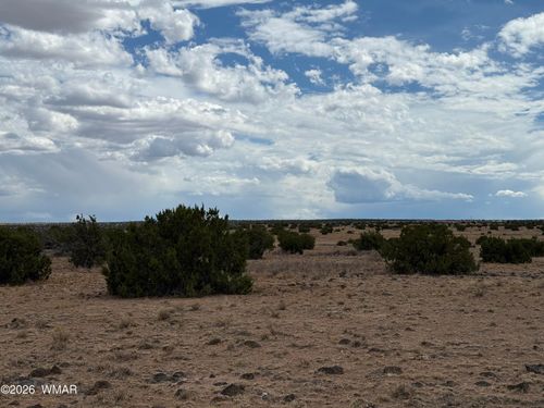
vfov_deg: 30.3
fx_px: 754
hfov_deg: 39.7
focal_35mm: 48
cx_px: 272
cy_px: 204
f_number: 1.78
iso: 64
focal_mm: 6.76
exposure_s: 1/11364
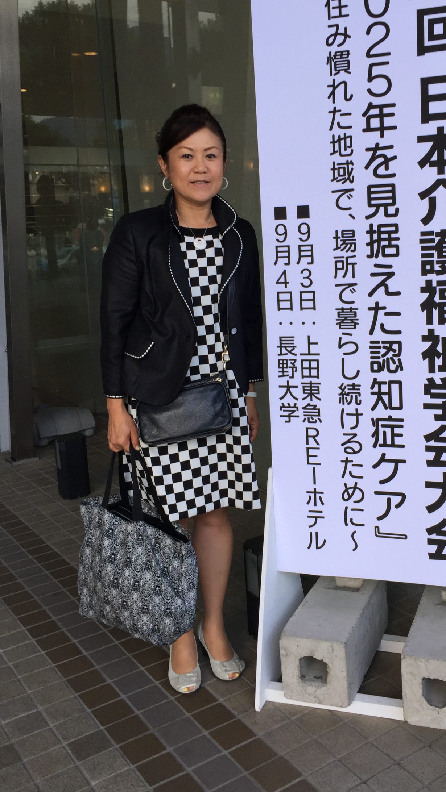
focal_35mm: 37
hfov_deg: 31.6
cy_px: 347
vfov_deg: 53.9
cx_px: 318
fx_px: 778
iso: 32
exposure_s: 1/120
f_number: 2.2
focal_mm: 4.15
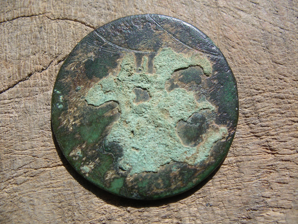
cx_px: 149
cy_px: 112
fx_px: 319
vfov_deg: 38.7
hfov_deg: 50.1
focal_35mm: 37
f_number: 5
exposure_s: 1/320
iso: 80
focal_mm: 7.8
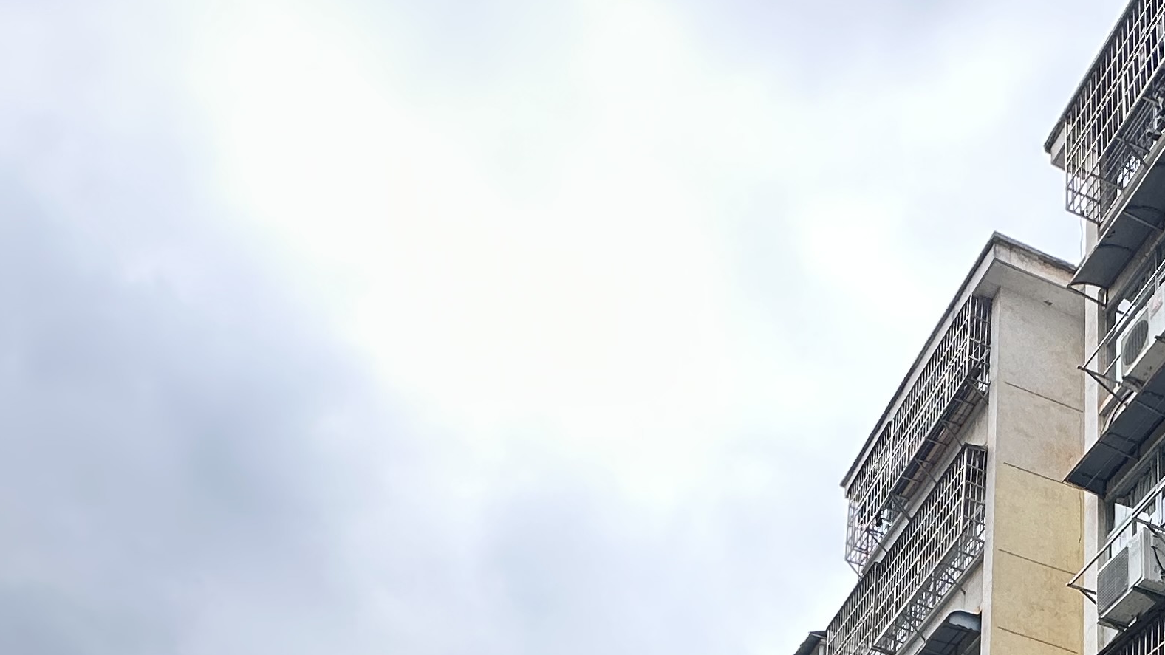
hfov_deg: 50.5
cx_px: 796
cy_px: 1084
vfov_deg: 22.4
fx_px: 1205
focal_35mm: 39
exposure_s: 1/157
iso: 40
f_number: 2.2
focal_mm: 2.22
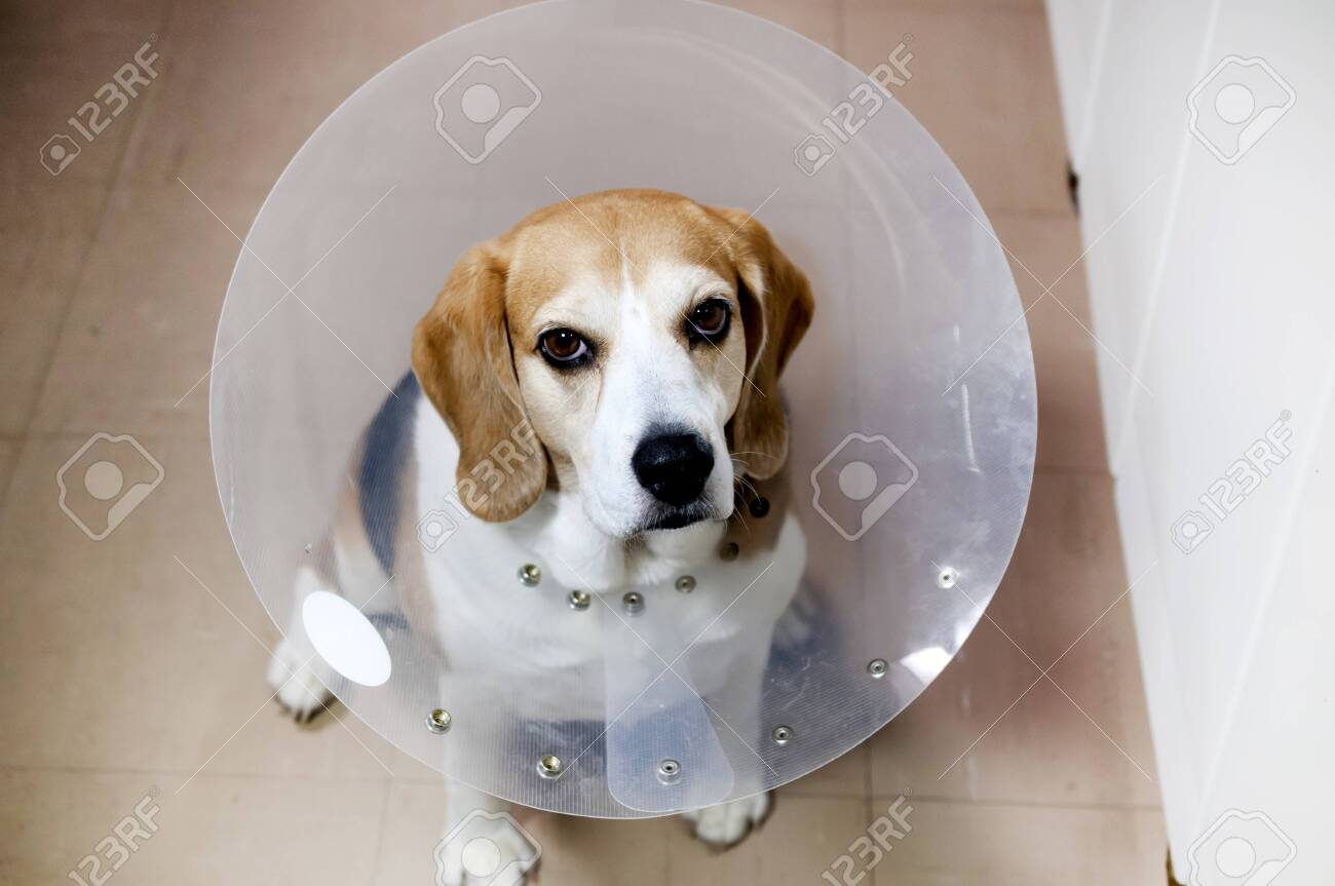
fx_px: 2222
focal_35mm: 60
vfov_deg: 22.6
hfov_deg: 33.4
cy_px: 443
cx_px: 668
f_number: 4.5
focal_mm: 40
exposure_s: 1/80
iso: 500
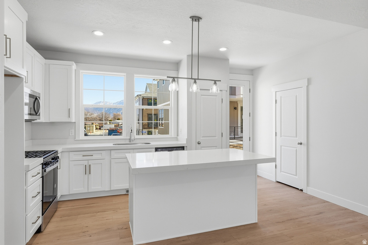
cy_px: 122
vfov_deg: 60.7
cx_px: 184
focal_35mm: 20
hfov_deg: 82.6
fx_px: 210
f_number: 10
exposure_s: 1/640
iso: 250
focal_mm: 20.5
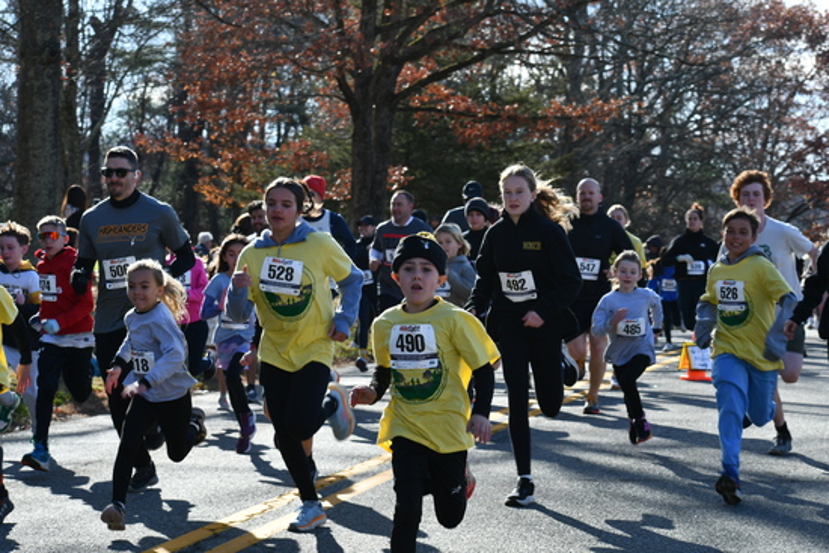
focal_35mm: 112
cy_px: 276
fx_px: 2580
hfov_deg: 18.3
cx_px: 414
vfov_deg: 12.2
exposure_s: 1/250
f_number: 8
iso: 200
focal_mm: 75
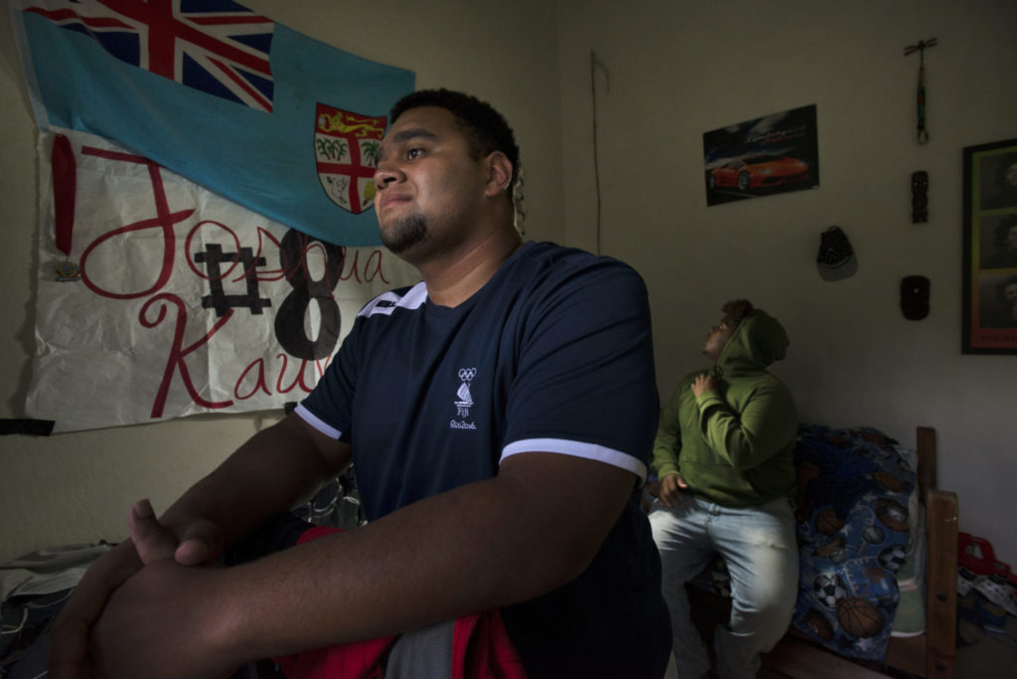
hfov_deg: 93.3
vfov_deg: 70.5
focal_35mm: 17
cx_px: 508
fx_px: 480
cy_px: 340
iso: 1250
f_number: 8
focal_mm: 17
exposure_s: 1/30
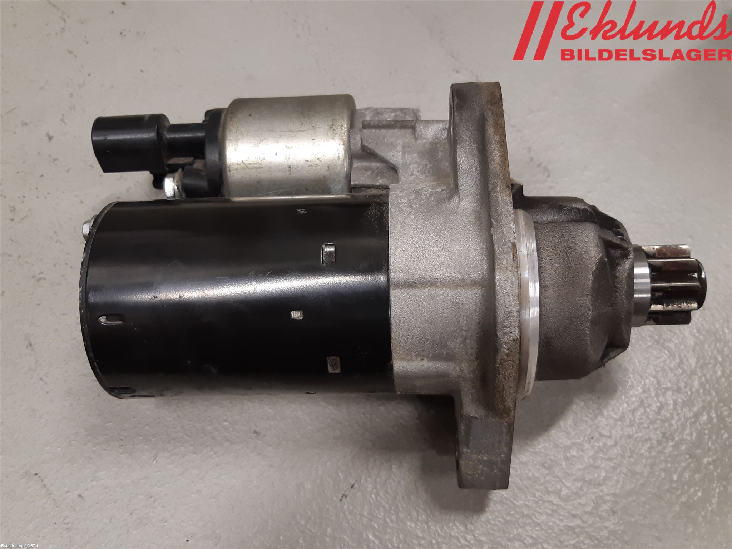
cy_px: 274
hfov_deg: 67.3
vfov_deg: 53.1
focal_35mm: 26
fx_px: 550
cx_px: 366
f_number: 1.7
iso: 100
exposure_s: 1/50
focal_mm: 3.93
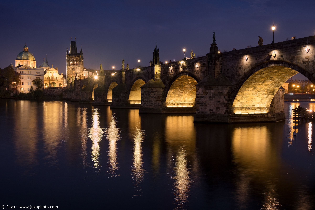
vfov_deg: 36.9
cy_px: 105
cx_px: 158
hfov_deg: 53.1
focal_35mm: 36
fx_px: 315
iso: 160
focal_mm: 24.3
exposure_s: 7
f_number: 8
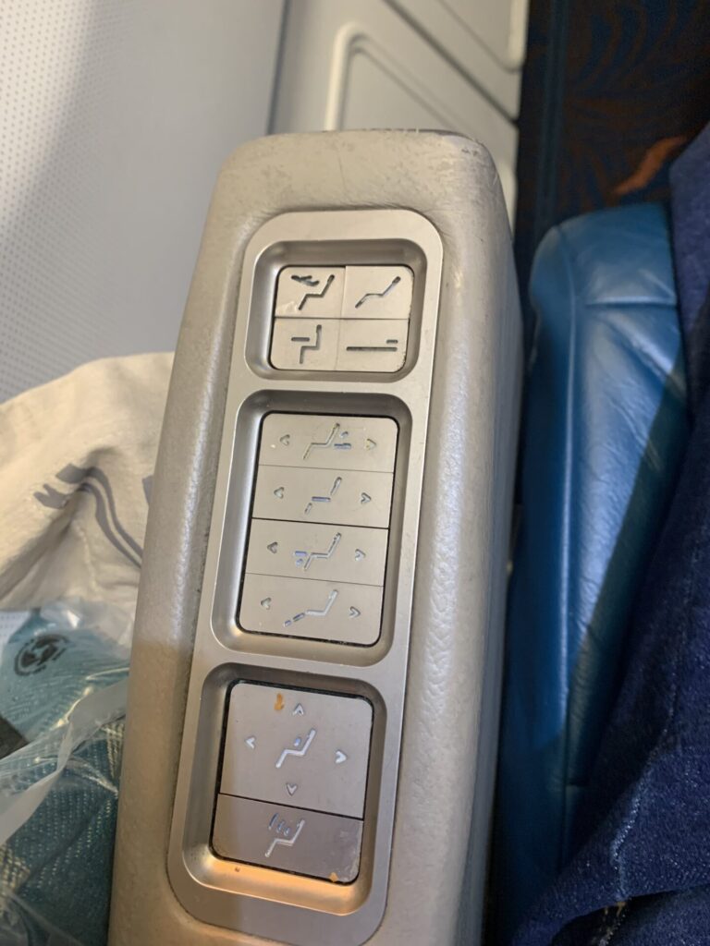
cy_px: 473
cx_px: 355
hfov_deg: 53.1
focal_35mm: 26
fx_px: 711
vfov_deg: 67.3
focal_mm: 4.25
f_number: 1.8
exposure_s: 1/50
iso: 200
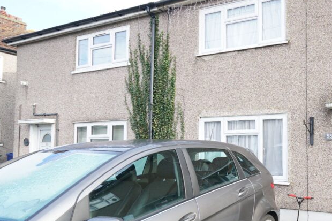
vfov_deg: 42.1
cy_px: 131
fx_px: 286
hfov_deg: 53.6
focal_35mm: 31
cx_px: 292
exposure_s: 1/400
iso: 500
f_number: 4.5
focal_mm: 16
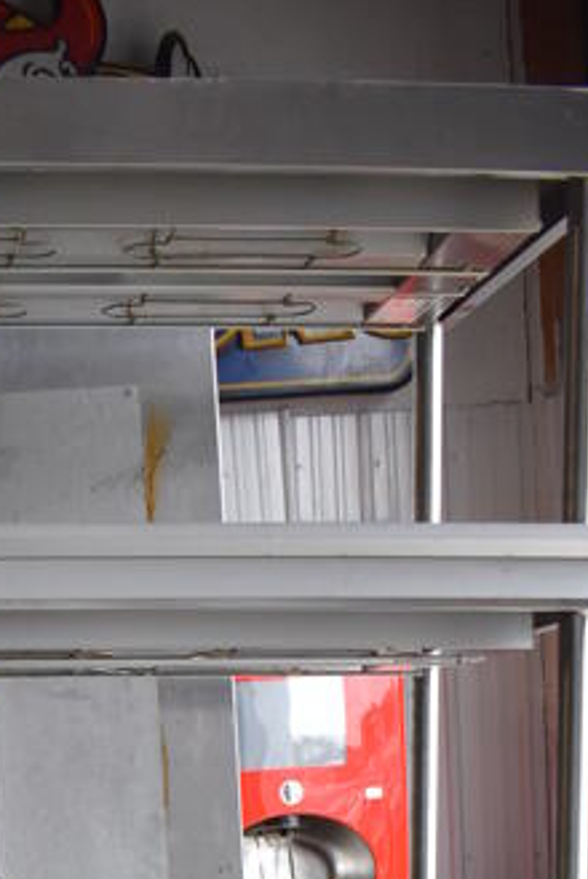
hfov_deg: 17.7
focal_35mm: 75
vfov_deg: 23.3
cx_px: -35
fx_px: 1834
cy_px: 1196
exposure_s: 1/200
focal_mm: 18
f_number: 3.5
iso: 800
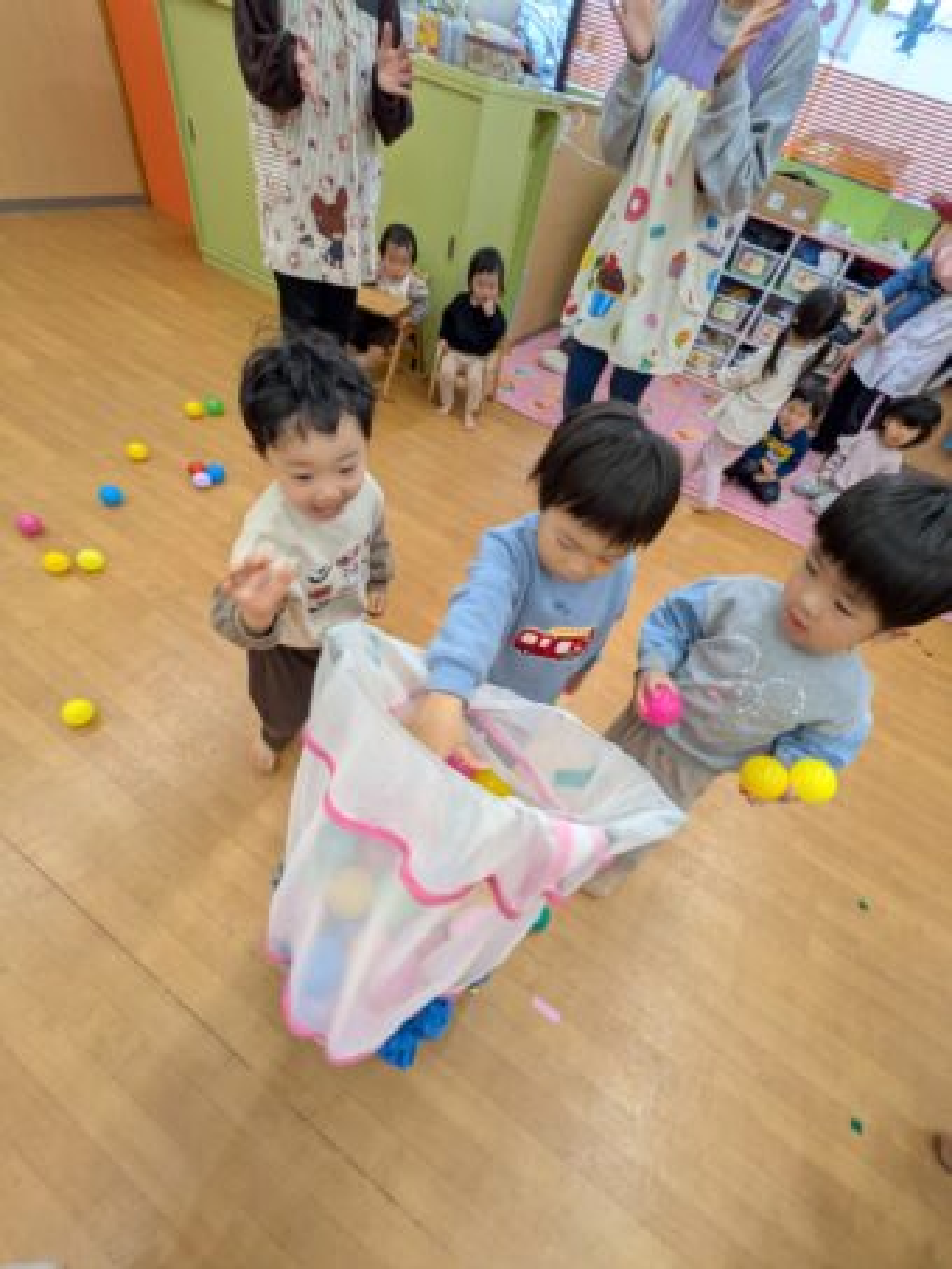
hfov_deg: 85.7
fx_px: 513
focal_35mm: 14
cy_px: 634
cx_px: 476
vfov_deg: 102.0
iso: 129
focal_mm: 1.83
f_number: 2.2
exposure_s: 1/100
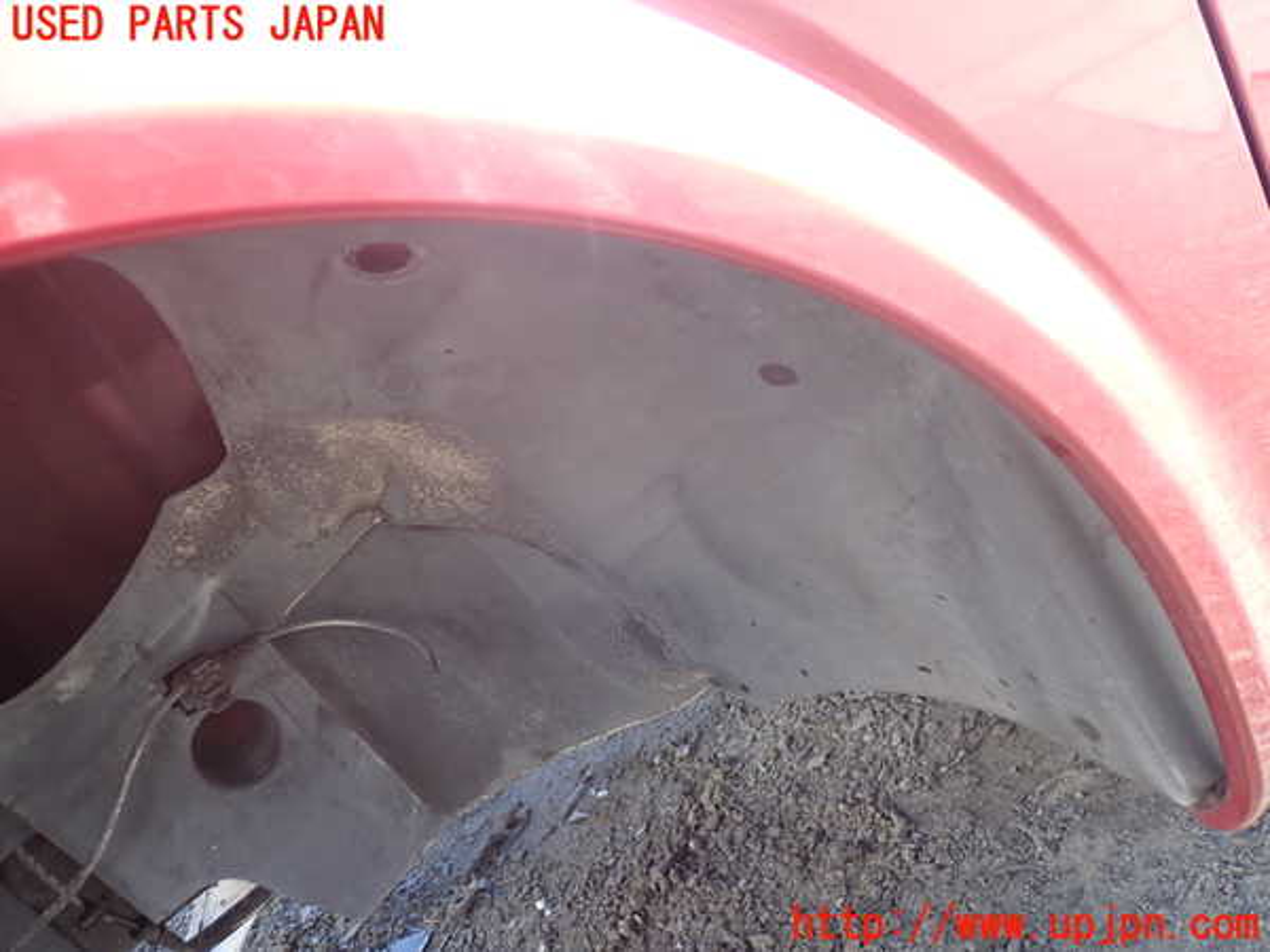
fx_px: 1101
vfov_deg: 46.8
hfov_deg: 60.0
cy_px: 476
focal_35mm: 30
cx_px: 635
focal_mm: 5.4
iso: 100
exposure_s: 1/80
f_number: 2.3
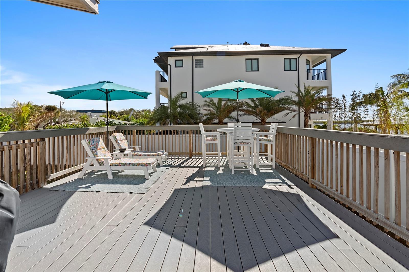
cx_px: 204
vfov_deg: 73.7
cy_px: 136
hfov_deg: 96.7
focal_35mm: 16
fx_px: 182
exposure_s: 1/1000
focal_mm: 16
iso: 800
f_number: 8
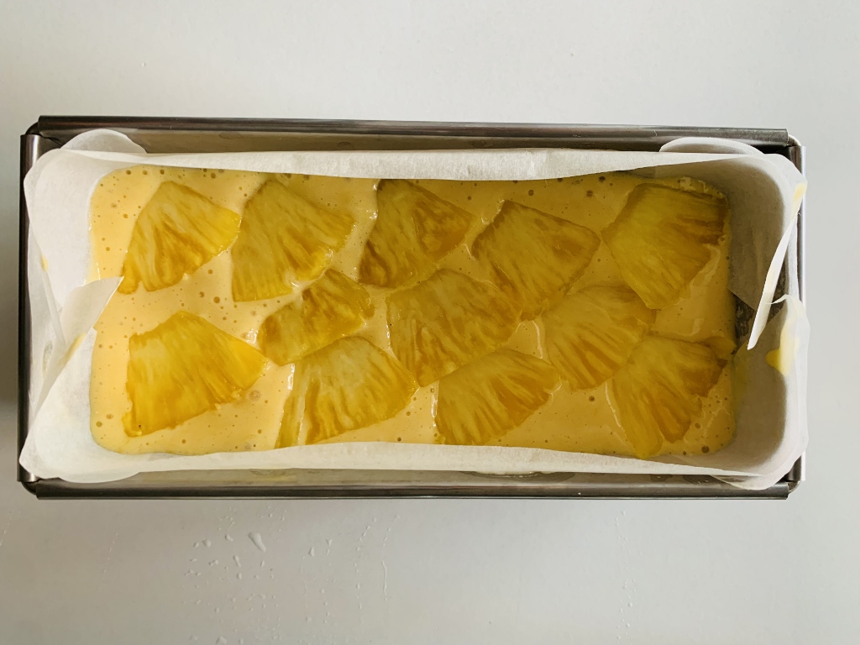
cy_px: 322
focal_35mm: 26
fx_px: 646
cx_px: 430
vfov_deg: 53.1
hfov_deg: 67.3
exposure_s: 1/60
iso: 160
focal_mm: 4.25
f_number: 1.8
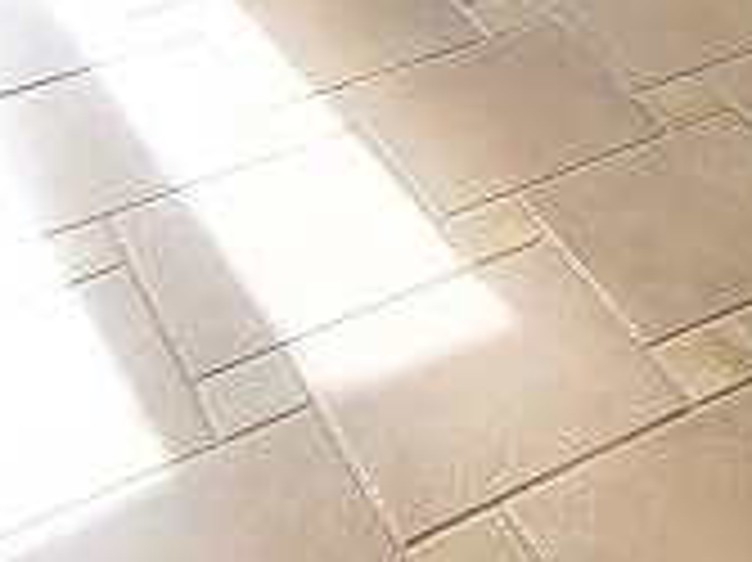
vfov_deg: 15.4
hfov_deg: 23.0
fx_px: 1758
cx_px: 775
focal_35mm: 81
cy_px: -481
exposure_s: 1/50
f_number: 2.2
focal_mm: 1.74
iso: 100
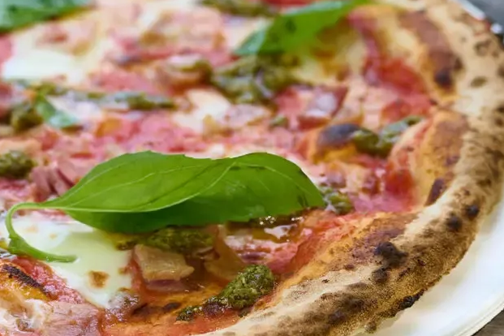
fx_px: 2660
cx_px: -116
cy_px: 10
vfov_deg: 7.2
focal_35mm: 190
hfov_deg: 10.6
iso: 200
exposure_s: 1/200
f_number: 4
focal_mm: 63
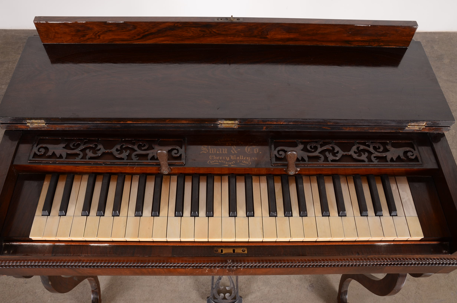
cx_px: 228
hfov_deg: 57.3
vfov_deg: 39.8
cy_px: 152
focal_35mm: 33
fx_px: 418
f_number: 9
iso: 125
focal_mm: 22
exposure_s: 1/100
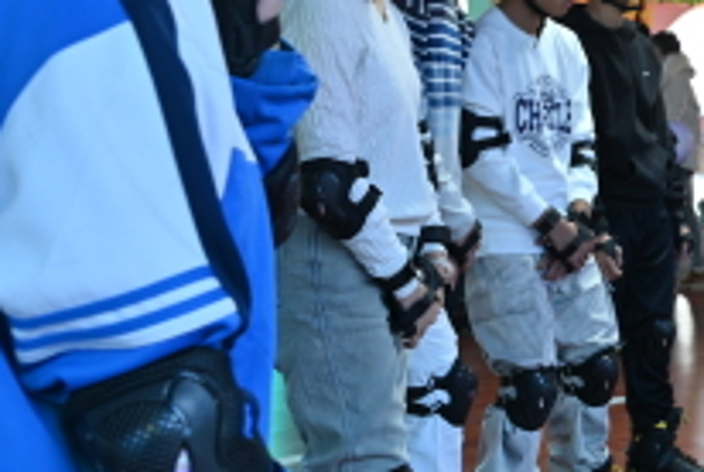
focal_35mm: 70
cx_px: 827
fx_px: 1371
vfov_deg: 19.5
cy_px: 157
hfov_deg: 26.0
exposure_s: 1/60
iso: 500
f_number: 4
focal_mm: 24
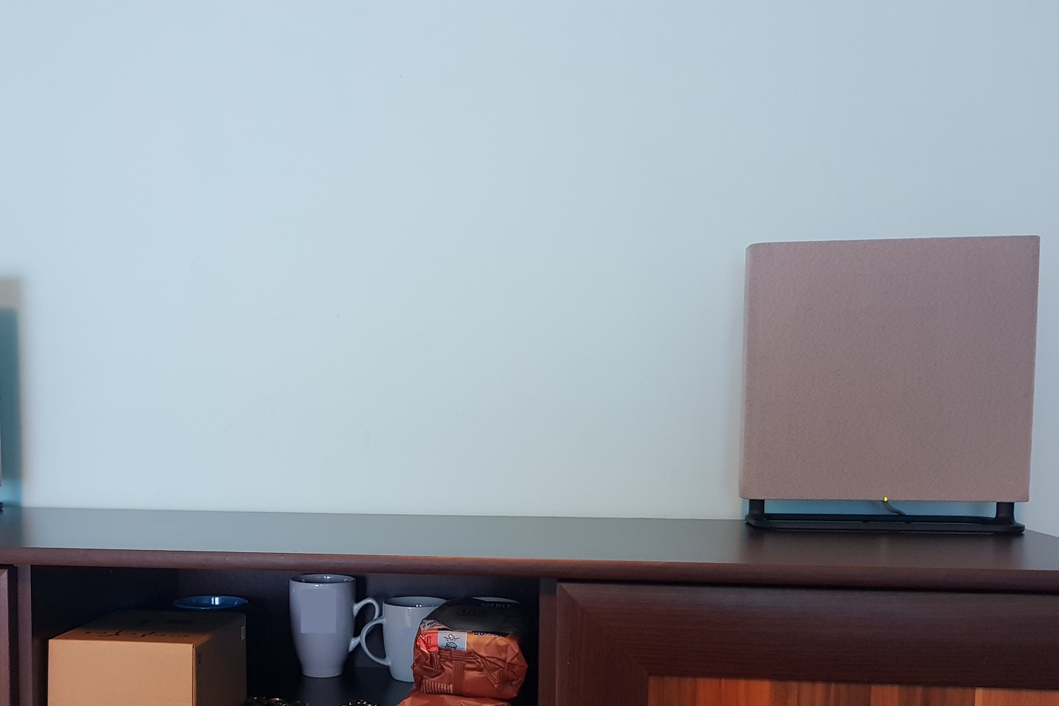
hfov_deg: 51.0
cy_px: 521
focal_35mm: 37
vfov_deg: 35.2
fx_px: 1088
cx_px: 359
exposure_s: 1/24
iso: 250
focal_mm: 4.3
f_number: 1.7
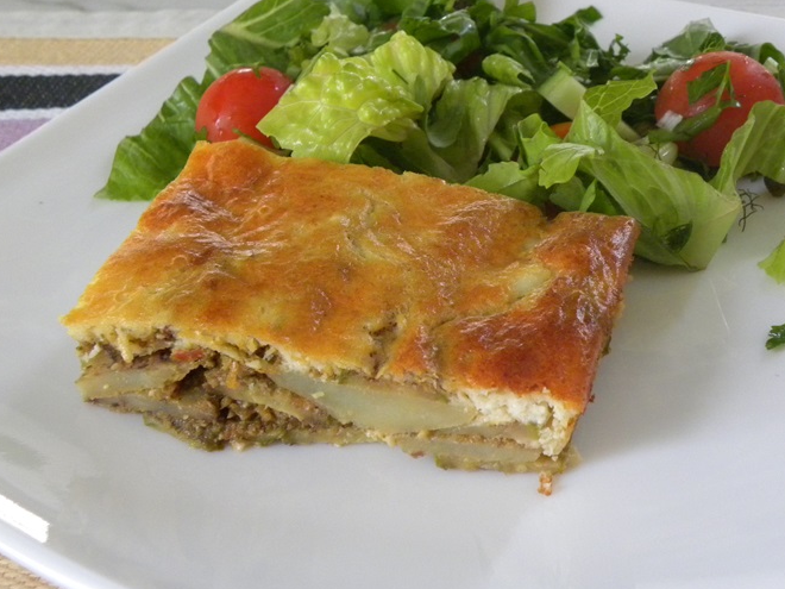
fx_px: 1429
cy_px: 305
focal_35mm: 63
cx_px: 441
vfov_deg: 23.3
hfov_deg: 30.7
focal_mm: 9.2
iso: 400
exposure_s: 1/62.4
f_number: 3.5
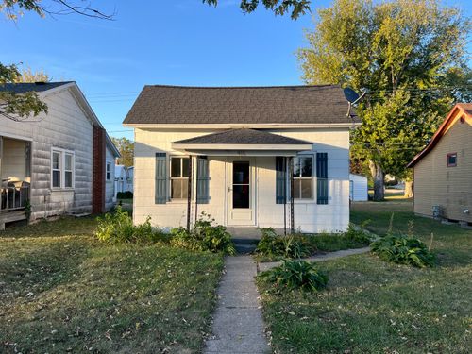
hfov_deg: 67.3
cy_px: 177
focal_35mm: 26
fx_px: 355
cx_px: 236
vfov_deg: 53.1
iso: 50
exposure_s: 1/853
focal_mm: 5.7
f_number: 1.5
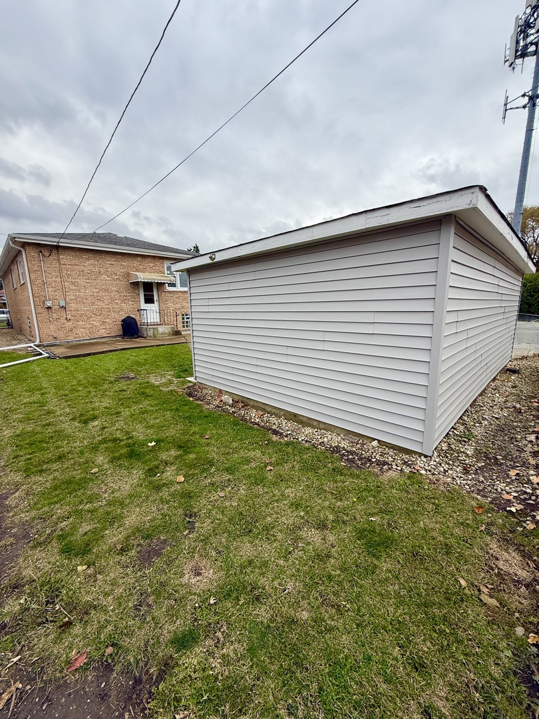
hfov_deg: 85.7
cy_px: 360
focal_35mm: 14
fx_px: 291
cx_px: 270
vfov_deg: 102.1
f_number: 2.2
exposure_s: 1/416
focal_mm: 2.22
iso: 50
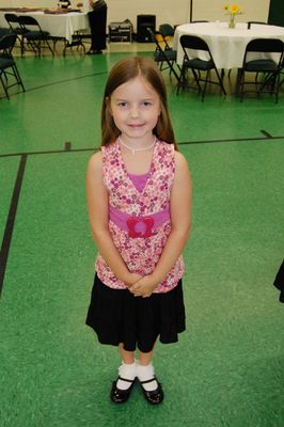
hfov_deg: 36.8
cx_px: 142
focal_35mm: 36
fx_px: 427
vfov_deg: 53.2
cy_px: 214
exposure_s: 1/40
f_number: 5.6
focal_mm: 24
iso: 1600
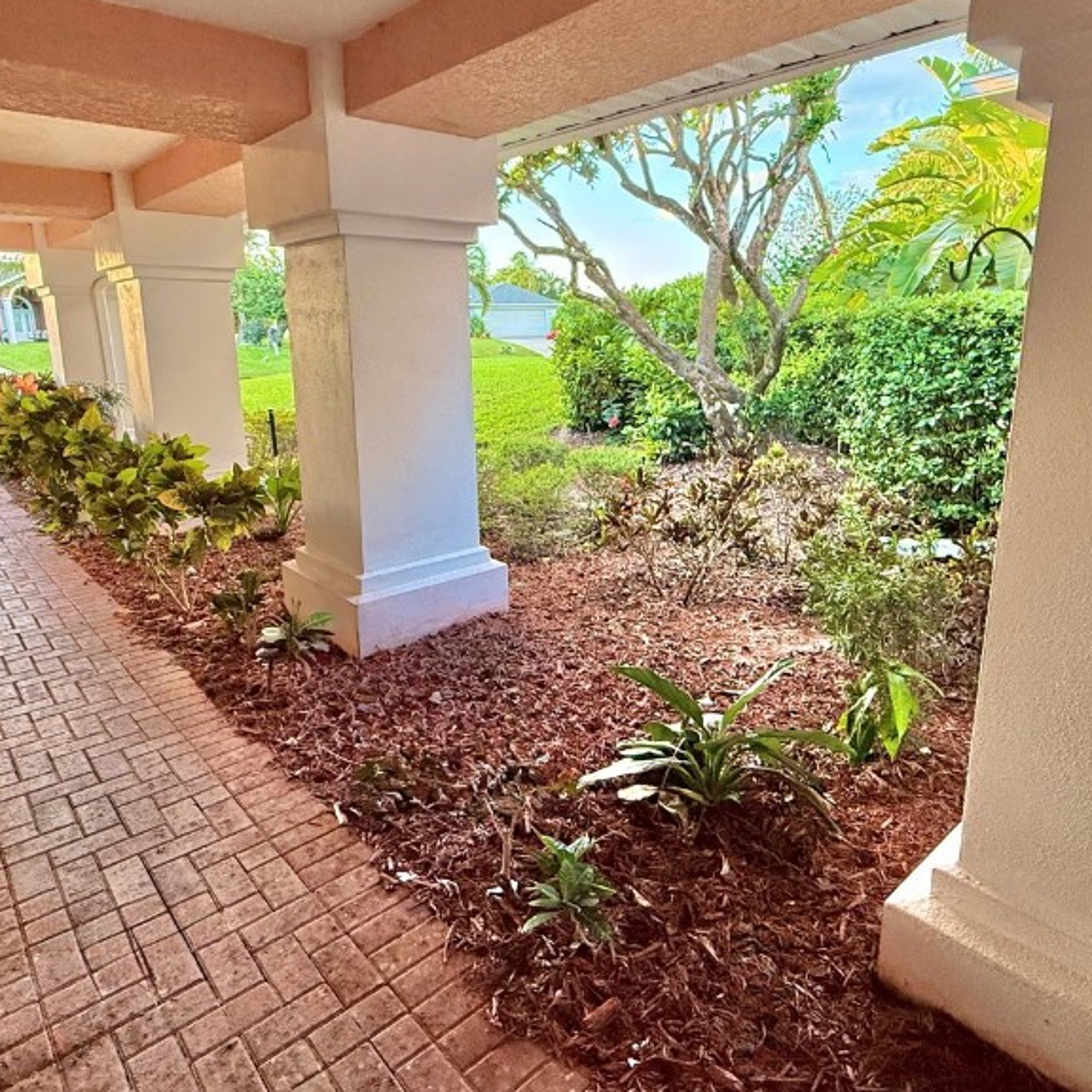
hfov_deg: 69.6
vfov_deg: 69.5
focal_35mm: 22
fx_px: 785
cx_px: 559
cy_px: 493
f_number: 2.2
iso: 320
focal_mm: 2.22
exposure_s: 1/99
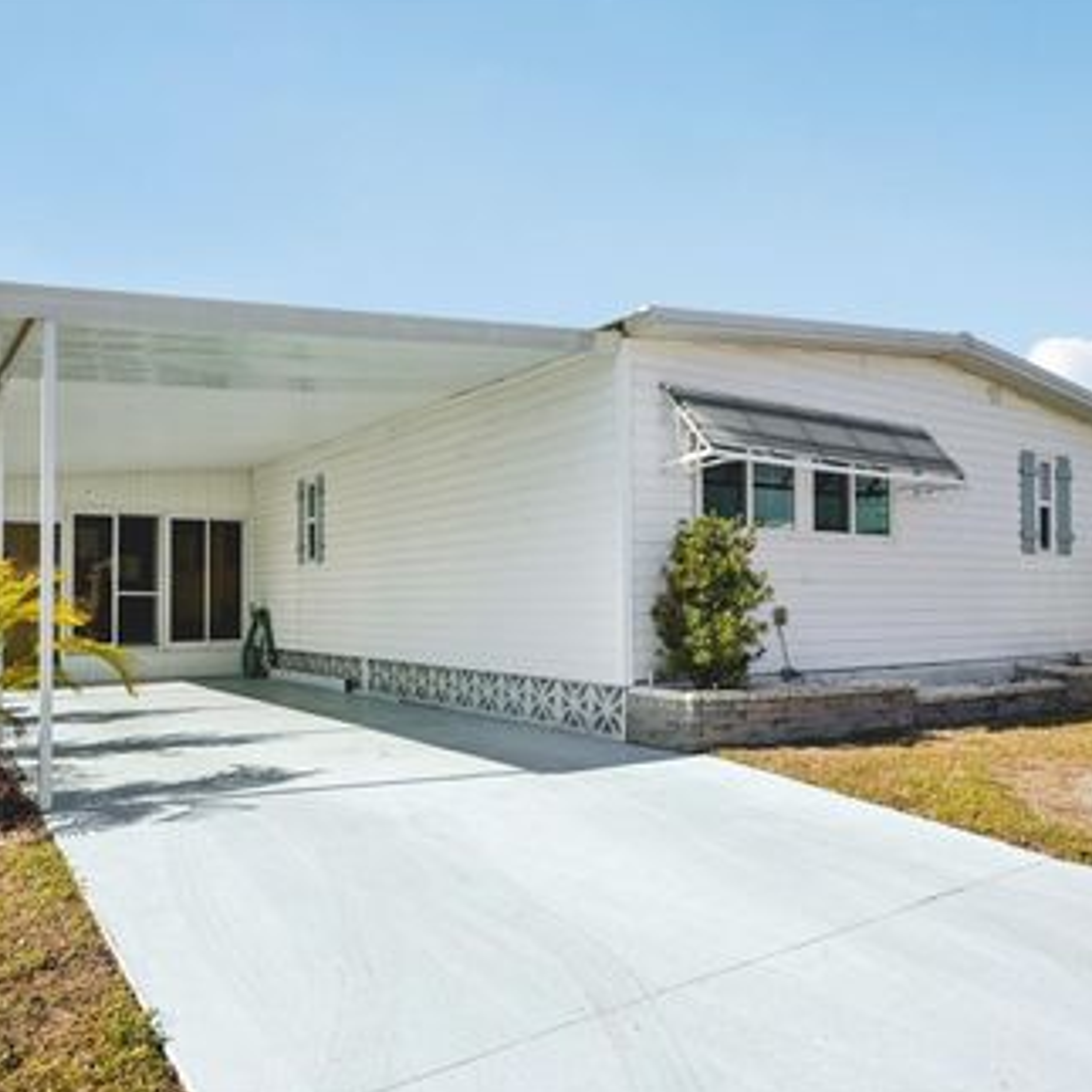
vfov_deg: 61.6
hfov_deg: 61.6
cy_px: 538
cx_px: 538
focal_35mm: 26
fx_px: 916
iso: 400
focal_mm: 19.5
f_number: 8
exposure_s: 1/2000
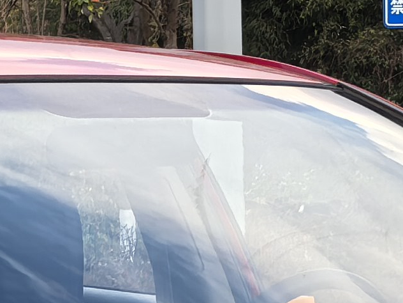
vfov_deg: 4.2
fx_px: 4075
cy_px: 377
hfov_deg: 5.7
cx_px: 159
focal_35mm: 350
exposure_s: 1/598
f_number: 2
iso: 50
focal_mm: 6.98
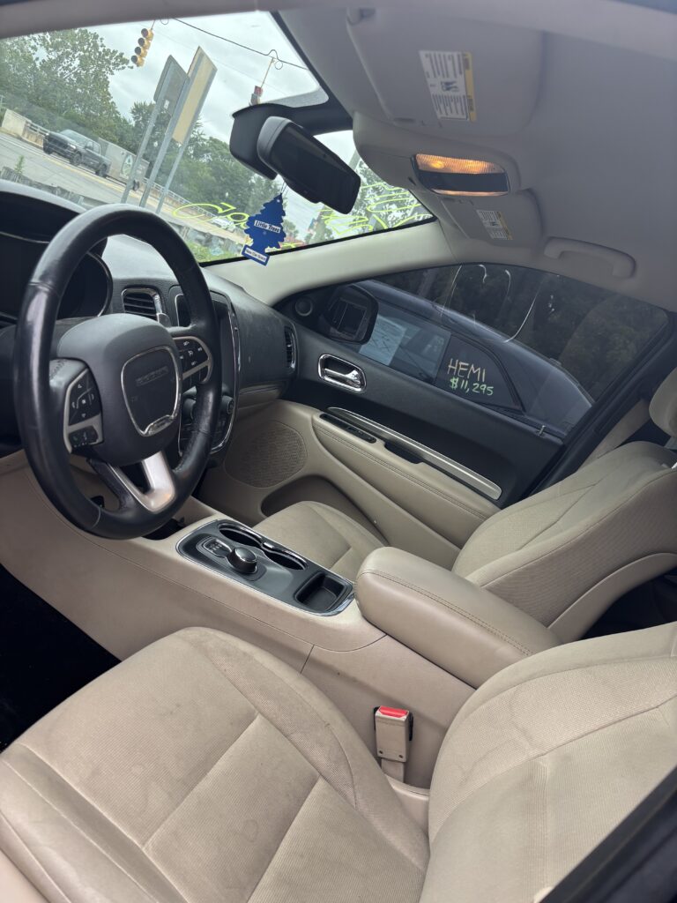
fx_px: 678
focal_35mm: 26
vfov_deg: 67.3
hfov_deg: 53.1
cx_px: 338
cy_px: 452
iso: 50
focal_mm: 5.96
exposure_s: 1/121
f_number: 1.6
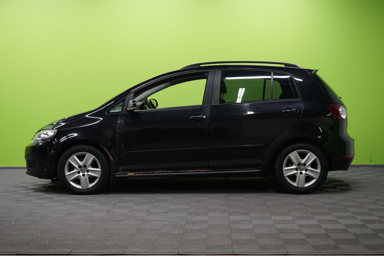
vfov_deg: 24.2
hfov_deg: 35.6
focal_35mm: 56
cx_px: 192
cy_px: 128
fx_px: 597
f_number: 7.1
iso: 1250
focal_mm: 56
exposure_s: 1/60
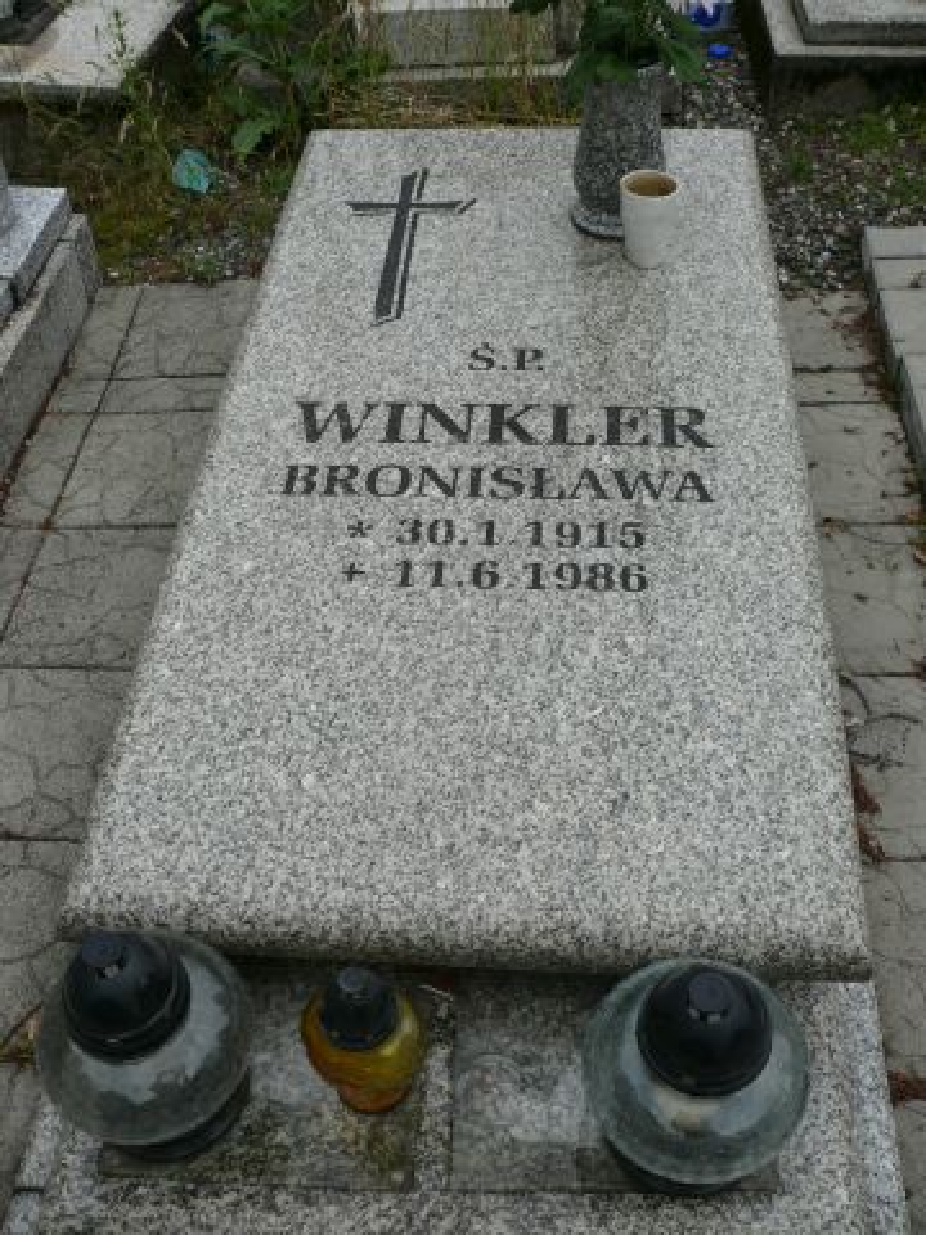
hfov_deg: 40.7
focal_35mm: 35
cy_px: 618
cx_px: 463
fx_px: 1248
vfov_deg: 52.6
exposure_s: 1/200
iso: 100
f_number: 4
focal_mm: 7.4
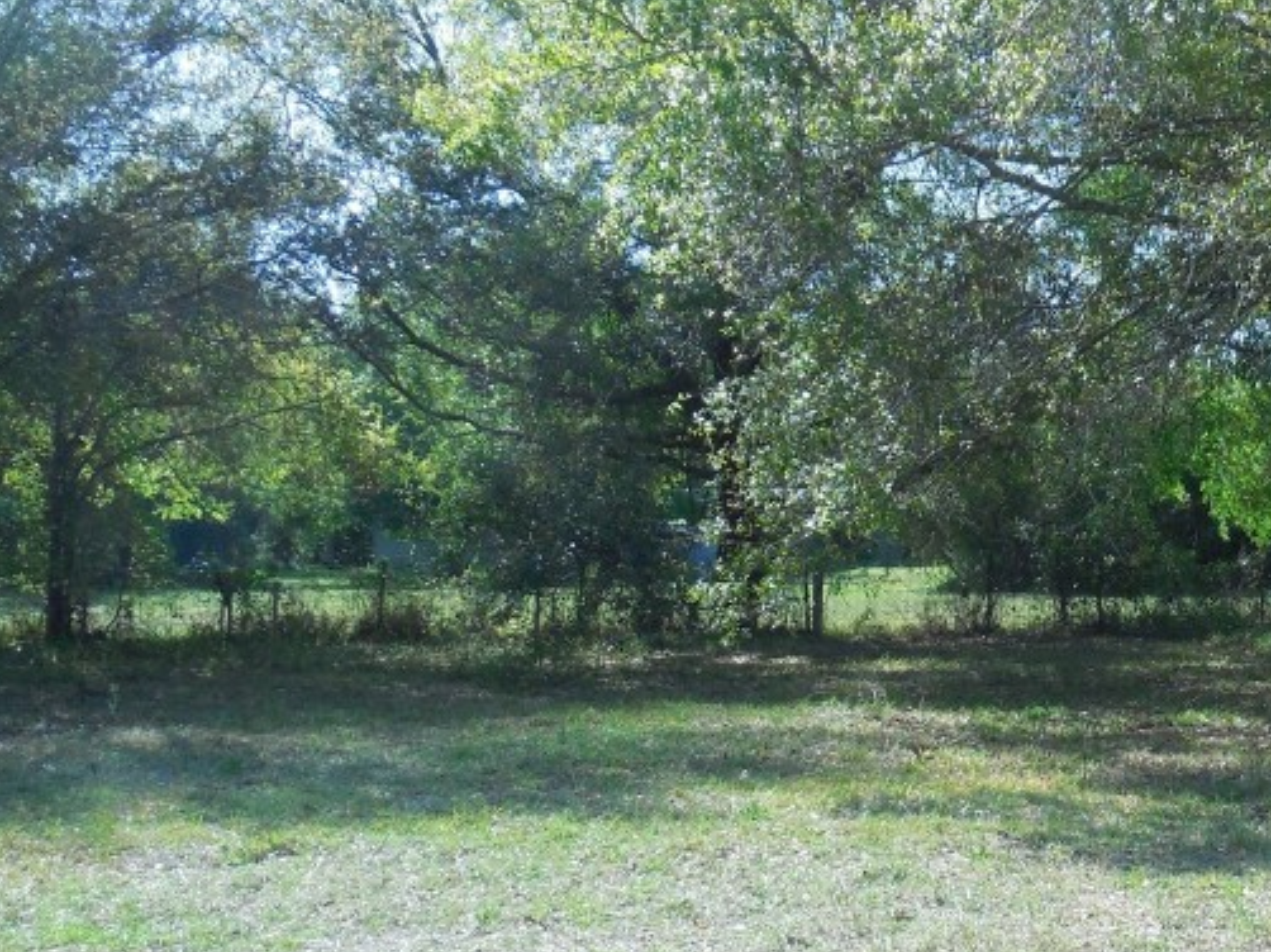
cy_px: 636
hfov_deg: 35.5
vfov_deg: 28.4
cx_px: 1122
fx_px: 1872
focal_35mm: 51
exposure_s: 1/640
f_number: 3.1
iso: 125
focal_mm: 4.5
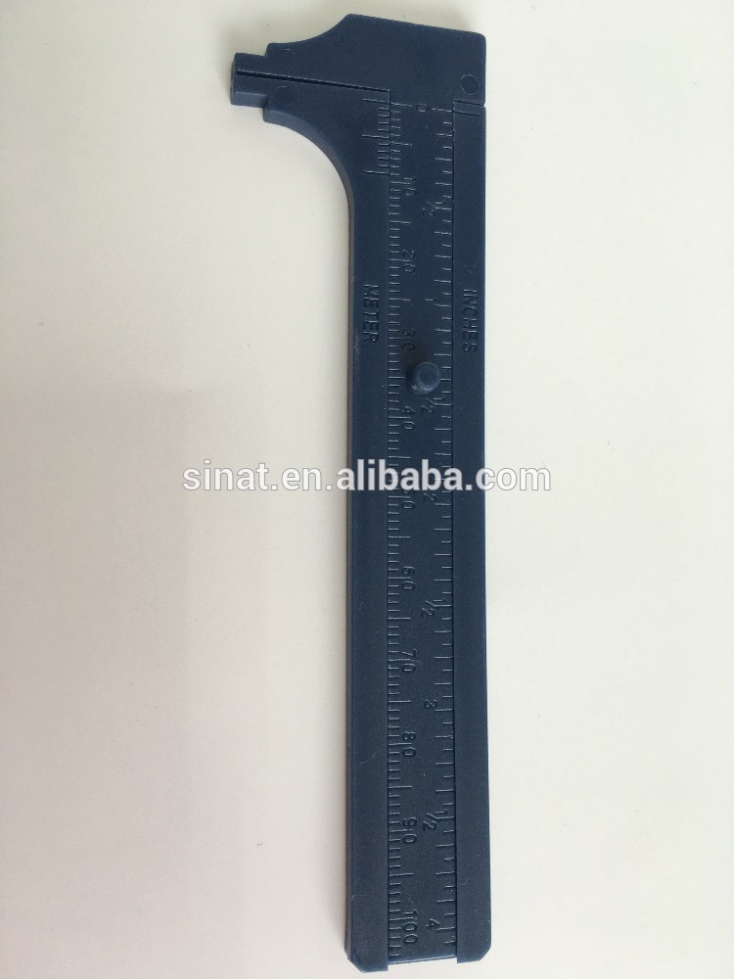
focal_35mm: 29
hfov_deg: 48.2
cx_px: 367
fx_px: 820
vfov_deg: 61.7
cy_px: 490
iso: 32
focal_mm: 4.15
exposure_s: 1/50
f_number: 2.2
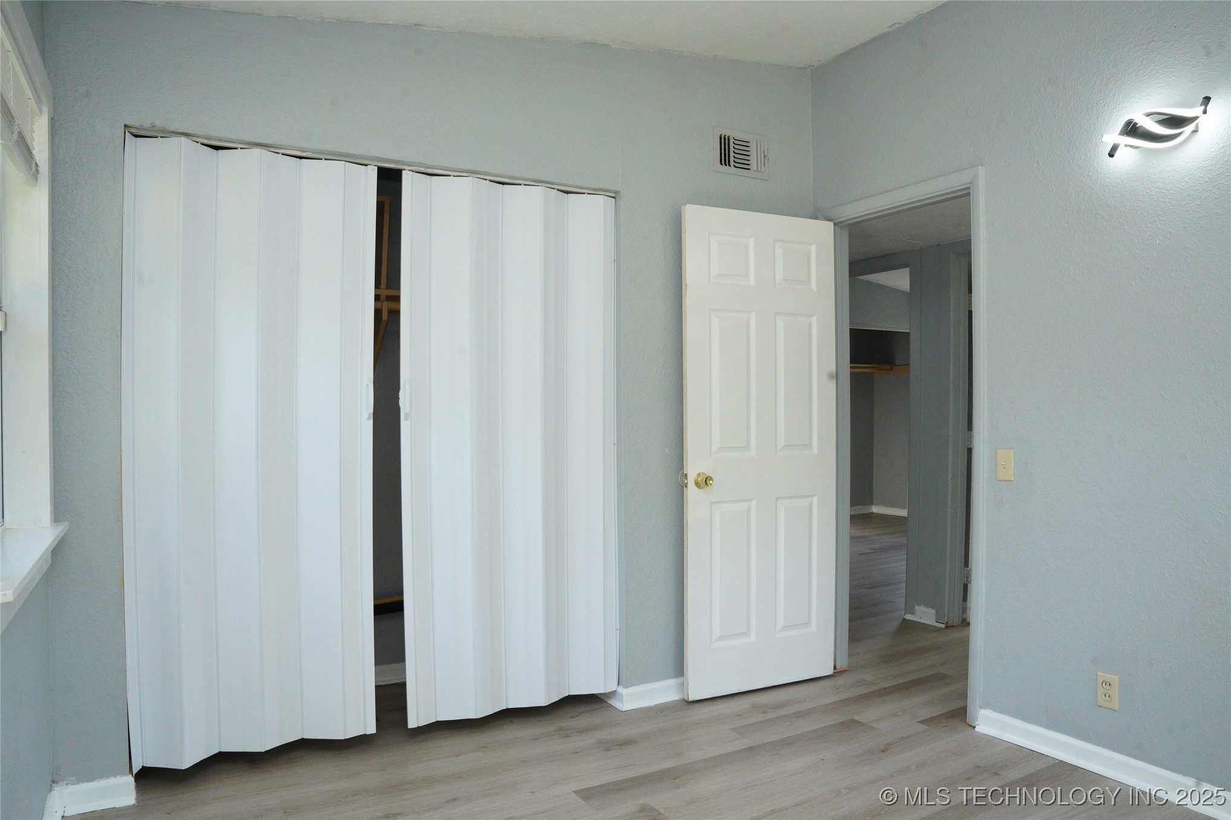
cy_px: 410
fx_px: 821
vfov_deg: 53.1
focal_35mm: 24
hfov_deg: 73.7
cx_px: 616
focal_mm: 24
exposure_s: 1/160
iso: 5000
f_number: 11
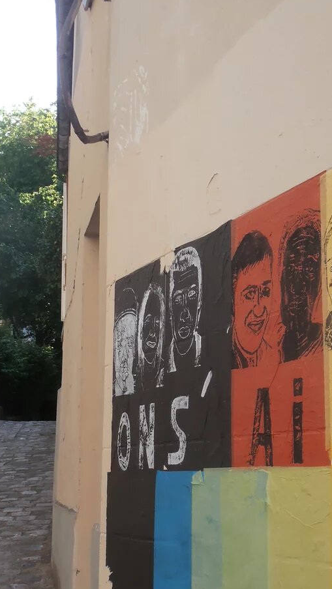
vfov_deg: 33.1
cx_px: 134
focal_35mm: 63
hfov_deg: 19.1
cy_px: 376
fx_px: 985
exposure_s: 1/160
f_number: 3.9
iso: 80
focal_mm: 7.15
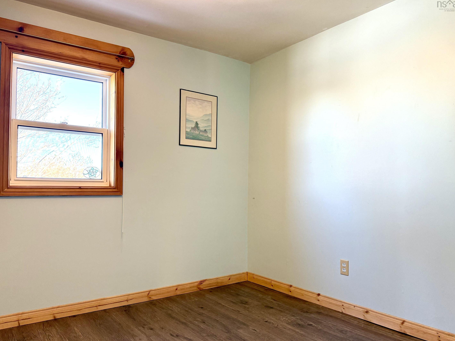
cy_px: 180
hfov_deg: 67.3
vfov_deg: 53.0
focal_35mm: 26
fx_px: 342
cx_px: 218
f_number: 1.78
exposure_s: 1/122
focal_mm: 6.76
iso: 200
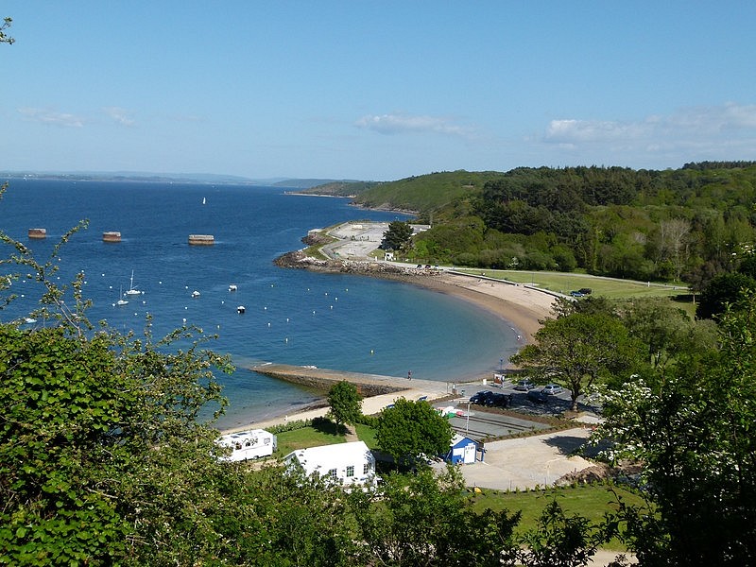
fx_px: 852
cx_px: 378
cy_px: 284
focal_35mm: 39
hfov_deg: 47.9
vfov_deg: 36.8
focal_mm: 7
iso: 100
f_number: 4
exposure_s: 1/1000
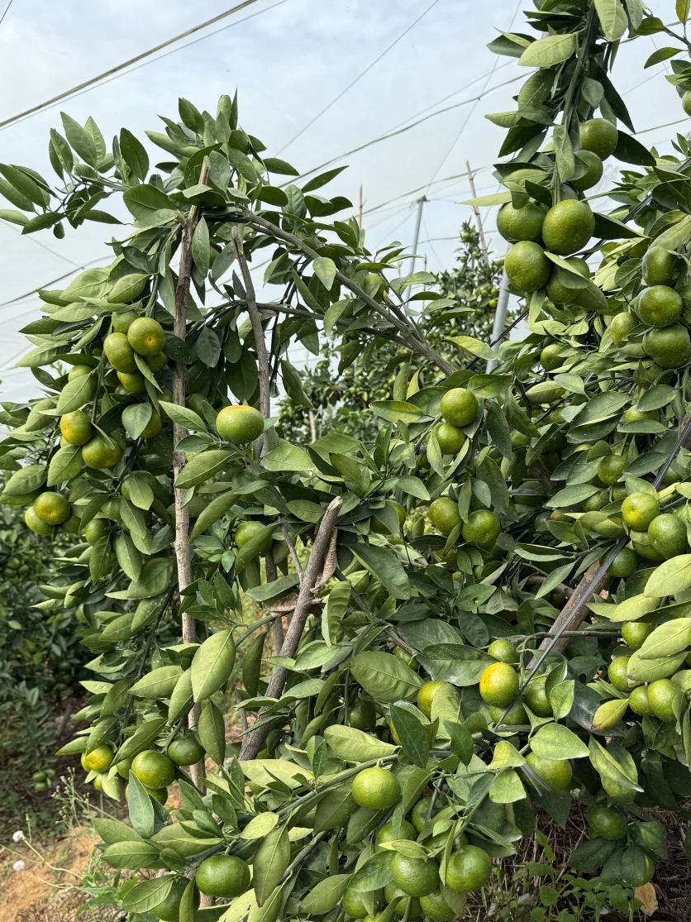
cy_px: 573
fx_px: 825
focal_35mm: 31
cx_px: 379
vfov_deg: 57.7
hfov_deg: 45.4
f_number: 1.78
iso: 80
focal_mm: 6.76
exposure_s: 1/1156
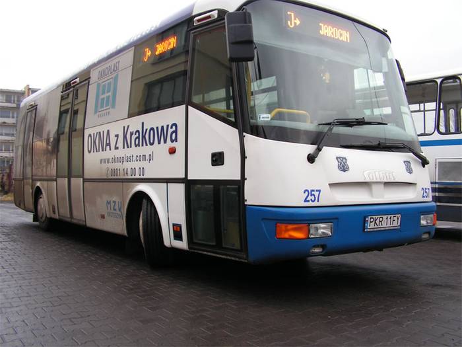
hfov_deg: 51.4
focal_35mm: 36
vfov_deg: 39.7
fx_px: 480
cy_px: 174
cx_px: 231
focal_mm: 6
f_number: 3.2
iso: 64
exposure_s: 1/50
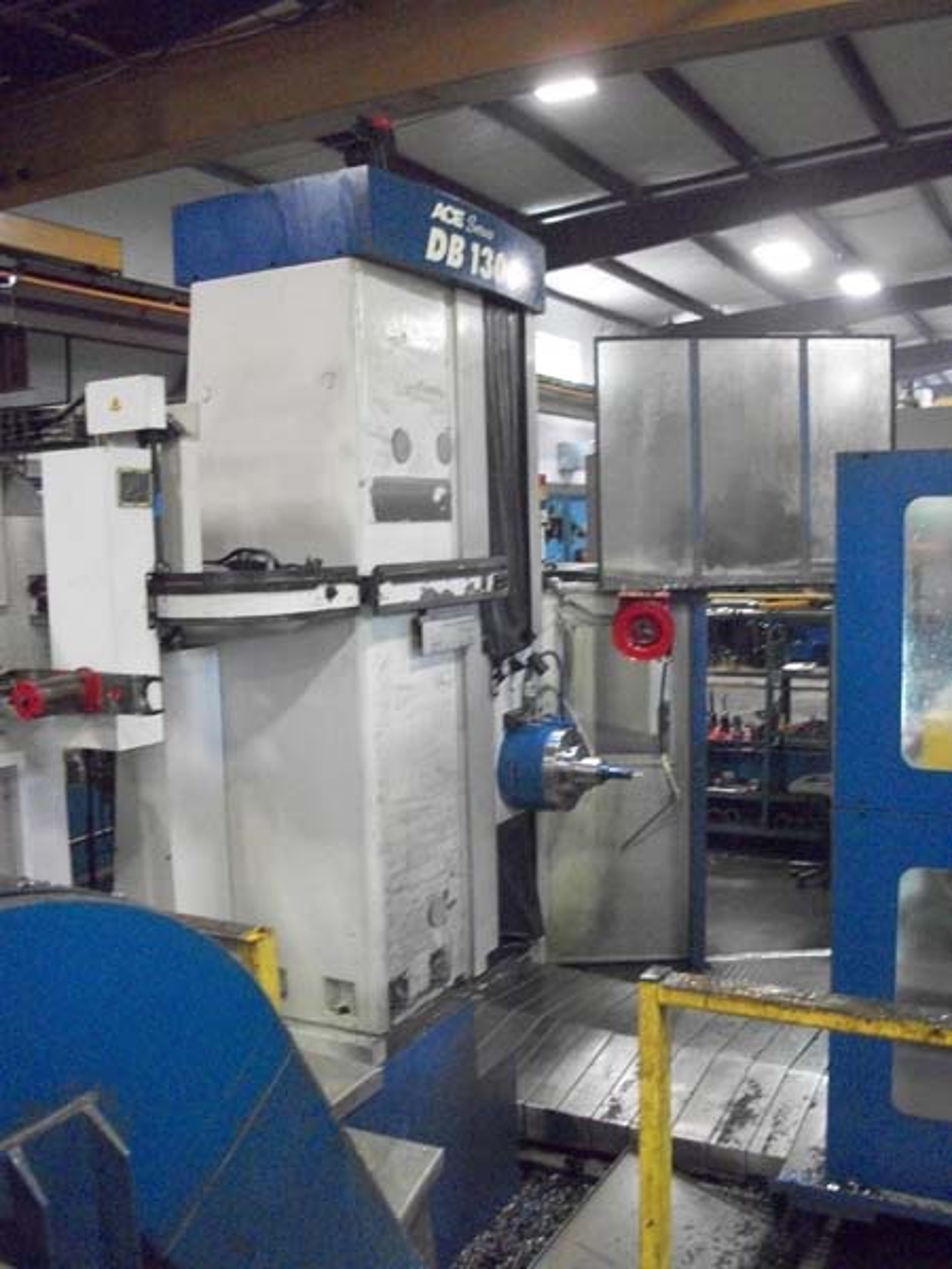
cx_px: 476
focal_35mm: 32
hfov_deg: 44.2
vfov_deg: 56.8
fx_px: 1173
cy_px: 634
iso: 640
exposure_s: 1/40
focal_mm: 5.7
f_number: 2.9
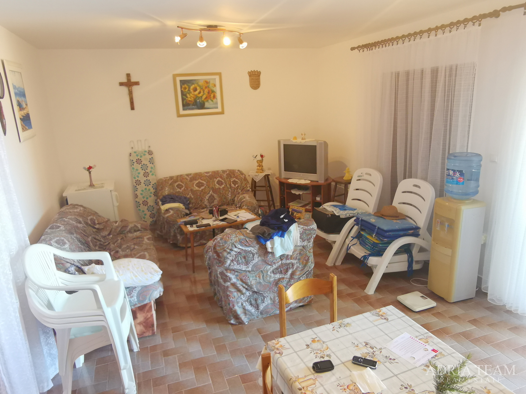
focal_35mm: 24
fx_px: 365
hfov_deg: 71.6
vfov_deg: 56.8
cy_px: 197
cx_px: 263
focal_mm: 2.35
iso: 400
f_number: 2.2
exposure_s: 1/33.3
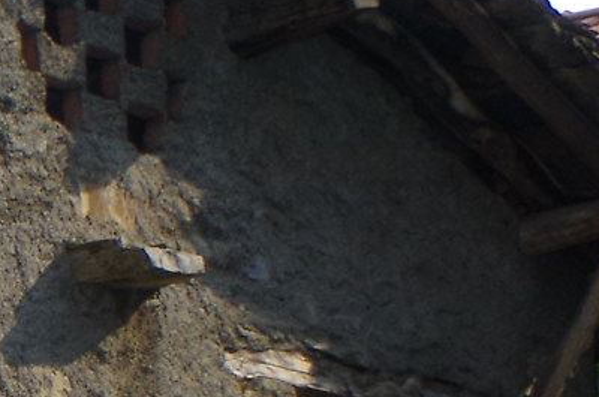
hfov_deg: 10.8
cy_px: 630
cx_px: -851
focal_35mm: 162
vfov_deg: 8.2
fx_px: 2690
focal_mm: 18
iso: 640
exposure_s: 1/180
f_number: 11
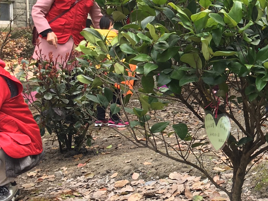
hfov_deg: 23.9
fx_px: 573
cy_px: 87
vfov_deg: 19.9
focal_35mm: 74
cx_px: 326
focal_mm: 4.15
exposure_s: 1/100
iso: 25
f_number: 2.2
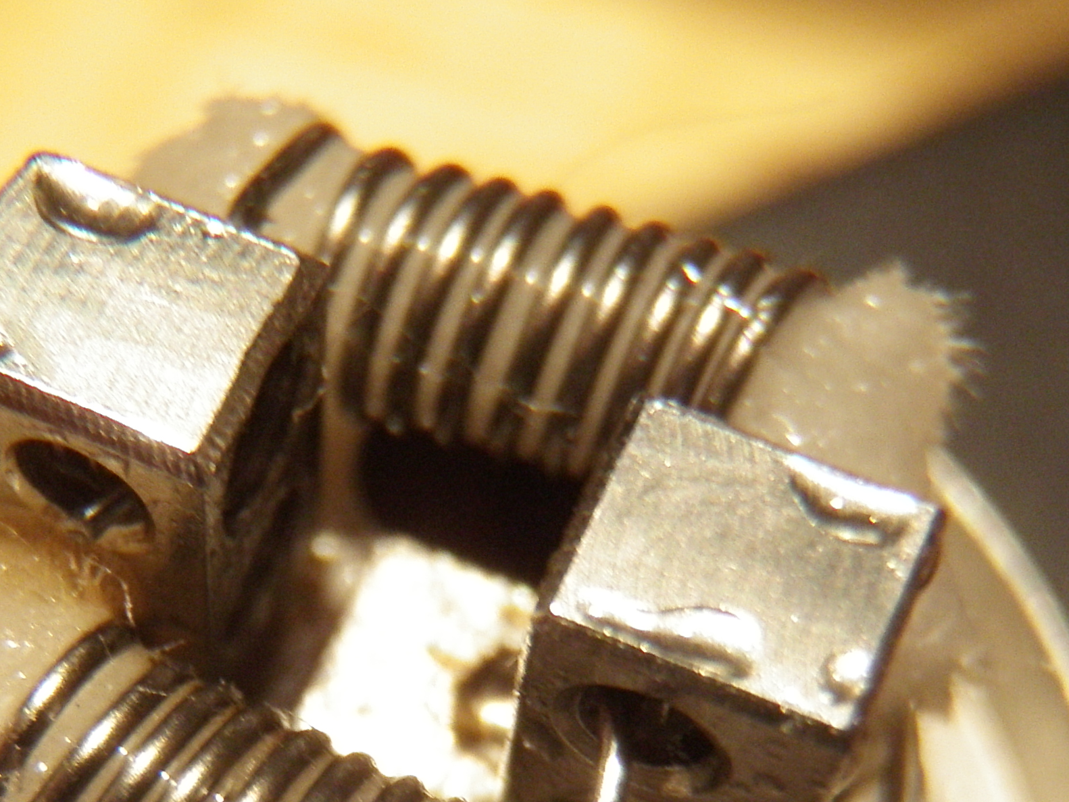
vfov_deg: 17.1
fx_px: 2564
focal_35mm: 83
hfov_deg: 23.5
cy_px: 907
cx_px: 387
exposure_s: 1/13
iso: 200
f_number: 4.1
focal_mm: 6.53
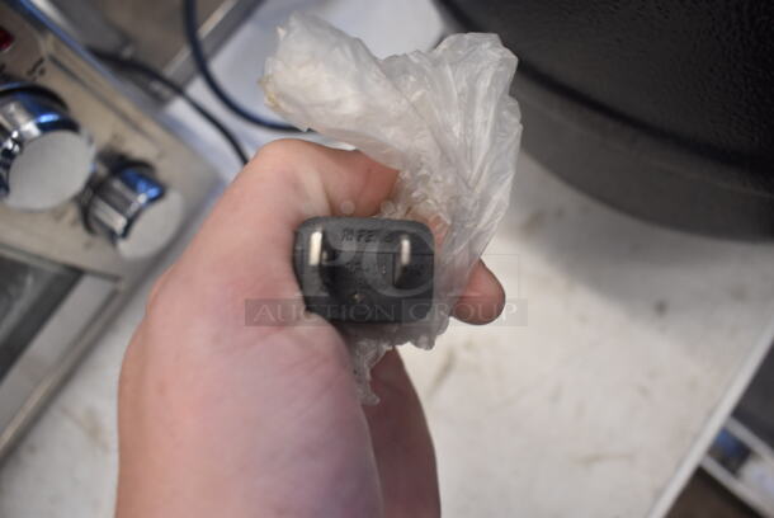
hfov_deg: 67.3
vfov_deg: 48.0
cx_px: 387
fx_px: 581
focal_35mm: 27
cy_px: 259
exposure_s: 1/60
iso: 800
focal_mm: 18
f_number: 5
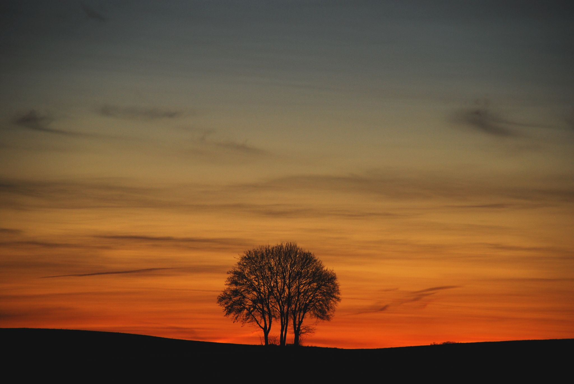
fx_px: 3232
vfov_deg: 6.8
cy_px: 192
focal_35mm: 202
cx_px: 287
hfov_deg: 10.1
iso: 200
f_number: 5.6
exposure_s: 1/100
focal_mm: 135
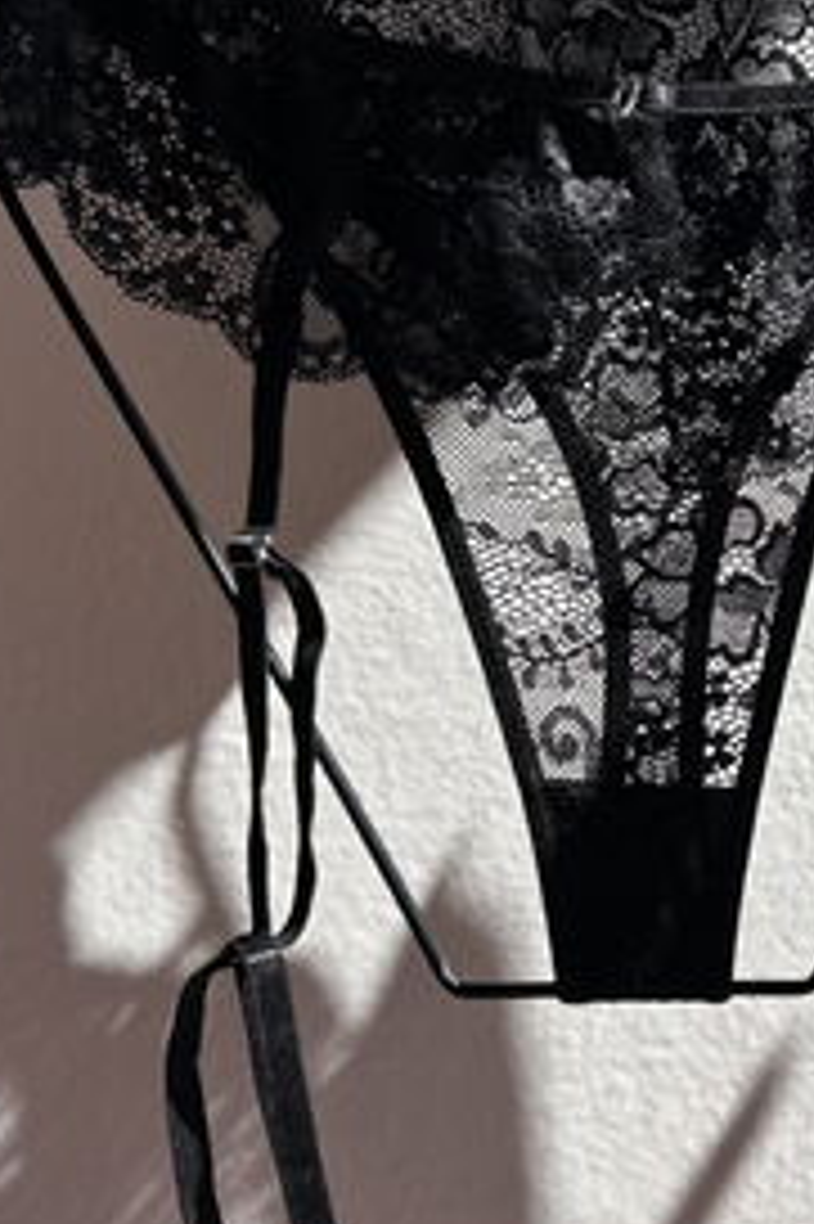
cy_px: 547
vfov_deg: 37.5
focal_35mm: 53
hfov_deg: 24.2
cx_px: 832
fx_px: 1800
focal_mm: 5.7
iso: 50
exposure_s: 1/3831
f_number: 1.5
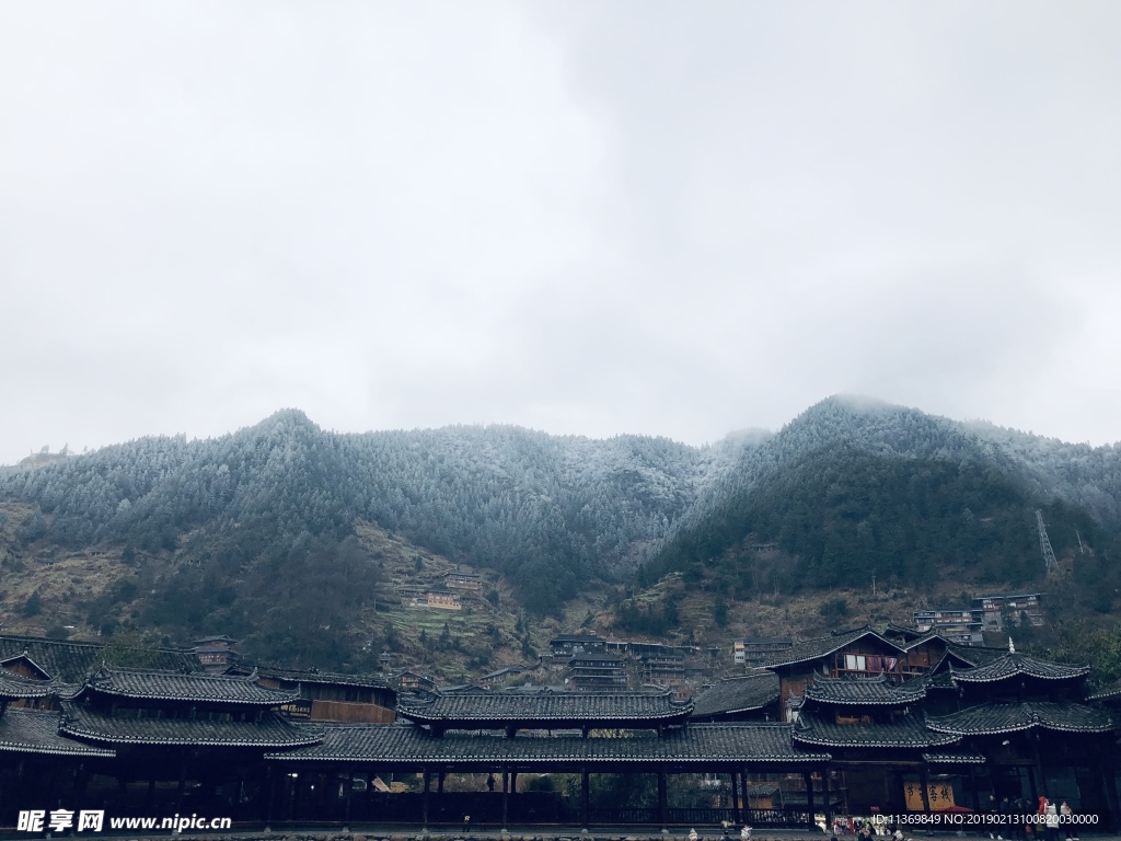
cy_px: 420
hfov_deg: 63.4
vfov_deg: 49.7
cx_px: 560
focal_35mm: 28
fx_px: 907
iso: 20
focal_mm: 3.99
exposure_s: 1/190
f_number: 1.8
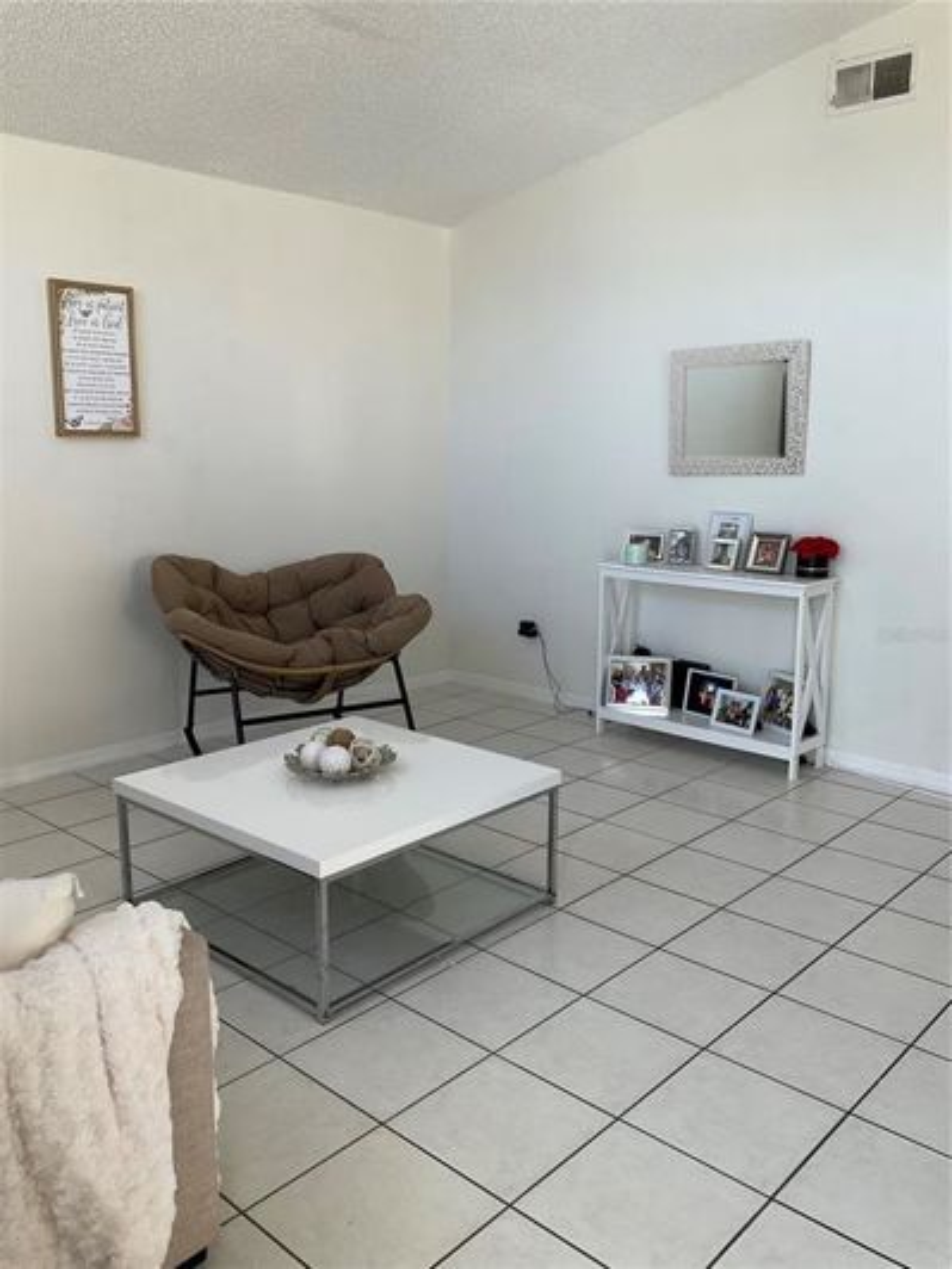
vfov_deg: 61.7
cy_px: 634
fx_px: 1063
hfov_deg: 48.2
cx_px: 476
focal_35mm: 29
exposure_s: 1/120
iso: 32
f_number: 1.8
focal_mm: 3
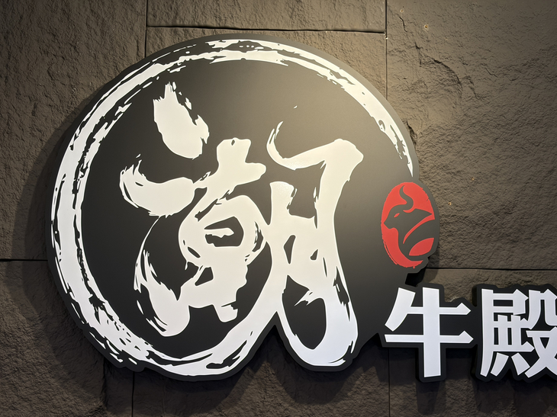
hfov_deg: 33.8
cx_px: 295
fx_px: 917
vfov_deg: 25.6
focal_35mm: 57
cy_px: 226
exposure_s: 1/60
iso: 64
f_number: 1.6
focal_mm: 5.96
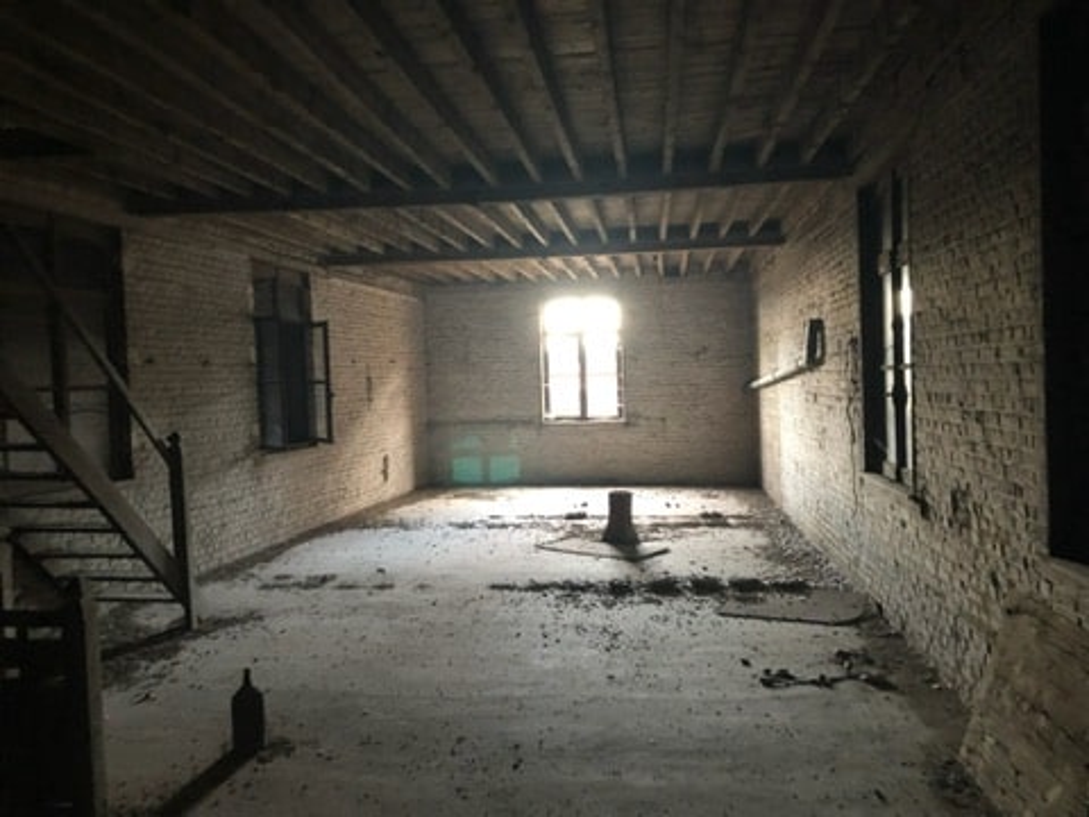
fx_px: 881
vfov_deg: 49.7
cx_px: 544
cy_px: 408
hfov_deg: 63.4
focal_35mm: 28
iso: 100
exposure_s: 1/4
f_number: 1.8
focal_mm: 3.99
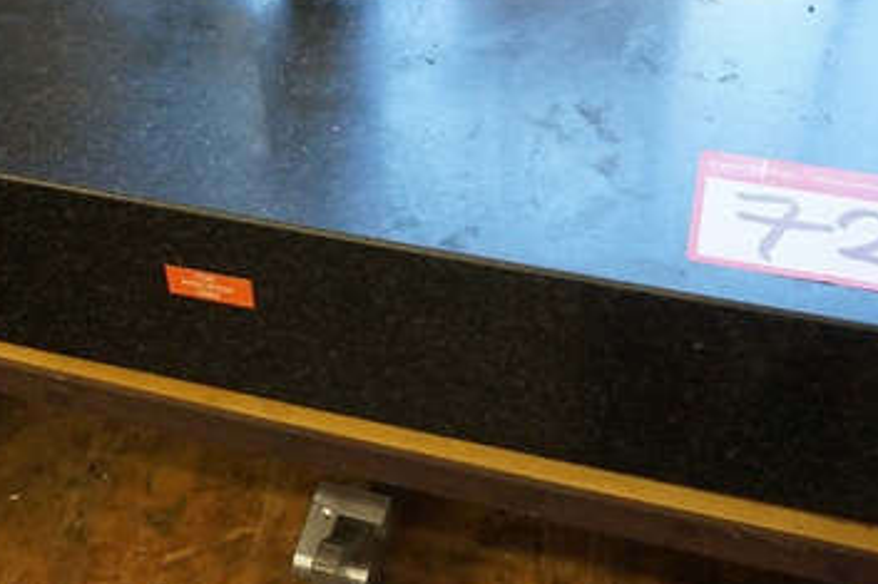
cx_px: 367
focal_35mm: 49
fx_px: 1194
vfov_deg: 27.3
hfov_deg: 40.2
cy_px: 184
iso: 1600
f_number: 4
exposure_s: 1/160
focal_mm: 16
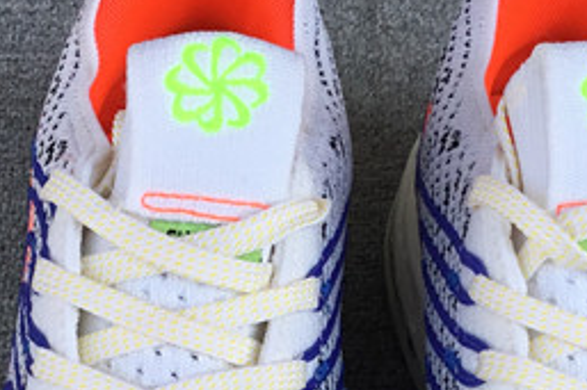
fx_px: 1841
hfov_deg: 18.1
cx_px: 313
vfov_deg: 11.9
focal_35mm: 113
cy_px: 446
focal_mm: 3.3
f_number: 2.4
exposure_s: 1/509
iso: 25
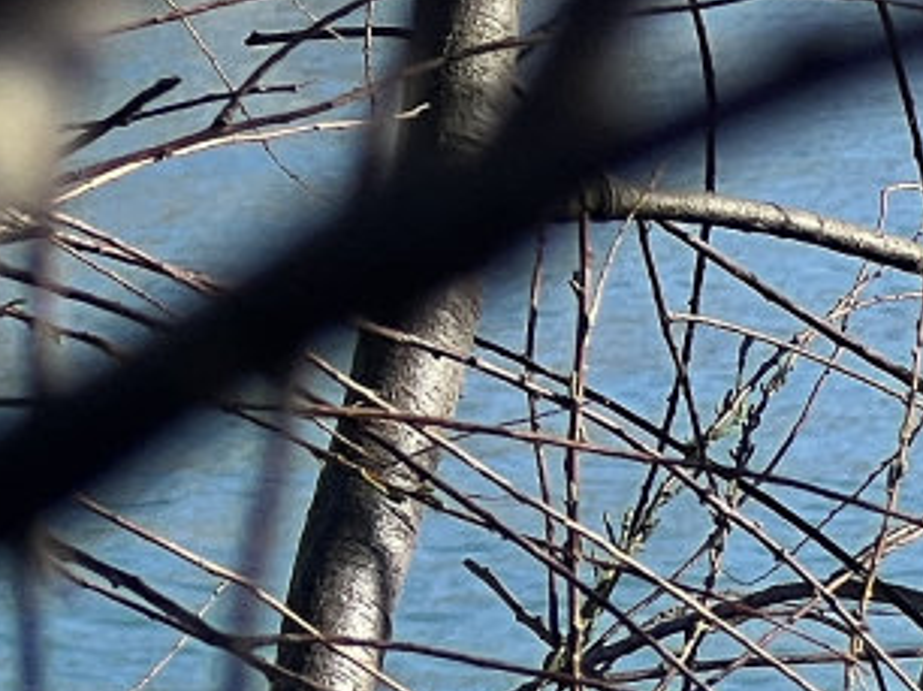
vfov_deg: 3.6
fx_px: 10737
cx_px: -1351
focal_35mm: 403
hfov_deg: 4.8
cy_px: -984
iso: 32
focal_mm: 9
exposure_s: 1/408
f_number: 2.8
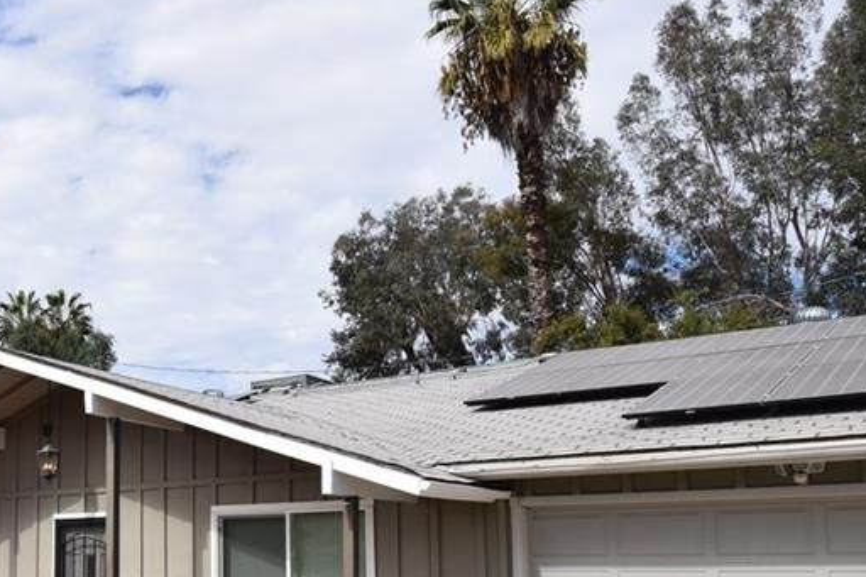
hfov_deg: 42.6
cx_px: 90
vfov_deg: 31.1
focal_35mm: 42
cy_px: 455
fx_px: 1010
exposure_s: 1/400
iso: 200
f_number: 10
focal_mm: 14
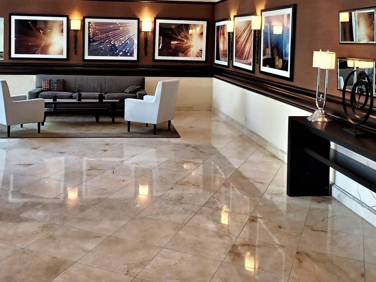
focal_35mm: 40
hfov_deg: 46.6
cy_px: 60
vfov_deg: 34.9
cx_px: 159
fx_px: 434
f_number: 1.8
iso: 250
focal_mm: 4.6
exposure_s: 1/40
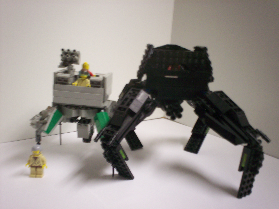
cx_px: 143
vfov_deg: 38.7
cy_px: 106
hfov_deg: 50.1
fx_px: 298
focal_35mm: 37
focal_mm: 6
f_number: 4.5
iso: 140
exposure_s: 1/8.09
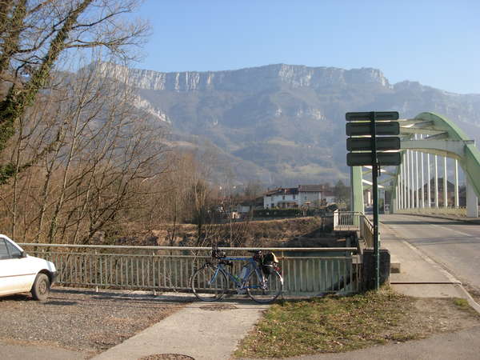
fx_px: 527
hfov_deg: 49.0
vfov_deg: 37.7
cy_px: 180
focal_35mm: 38
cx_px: 240
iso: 79
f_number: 2.9
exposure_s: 1/683
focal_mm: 6.3
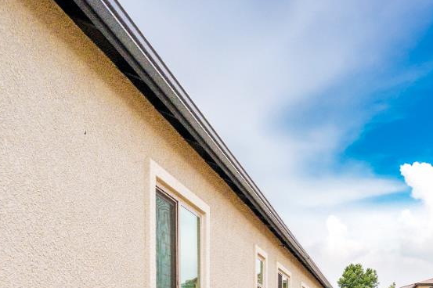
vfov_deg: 30.2
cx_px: 327
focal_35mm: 38
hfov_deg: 48.7
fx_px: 457
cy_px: 340
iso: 800
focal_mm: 14
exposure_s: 1/2000
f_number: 6.3
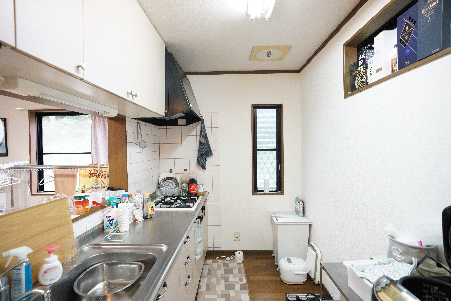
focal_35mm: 18
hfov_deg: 90.0
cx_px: 226
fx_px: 225
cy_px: 150
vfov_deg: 67.4
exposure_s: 1/500
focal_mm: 18
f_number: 4
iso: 16000
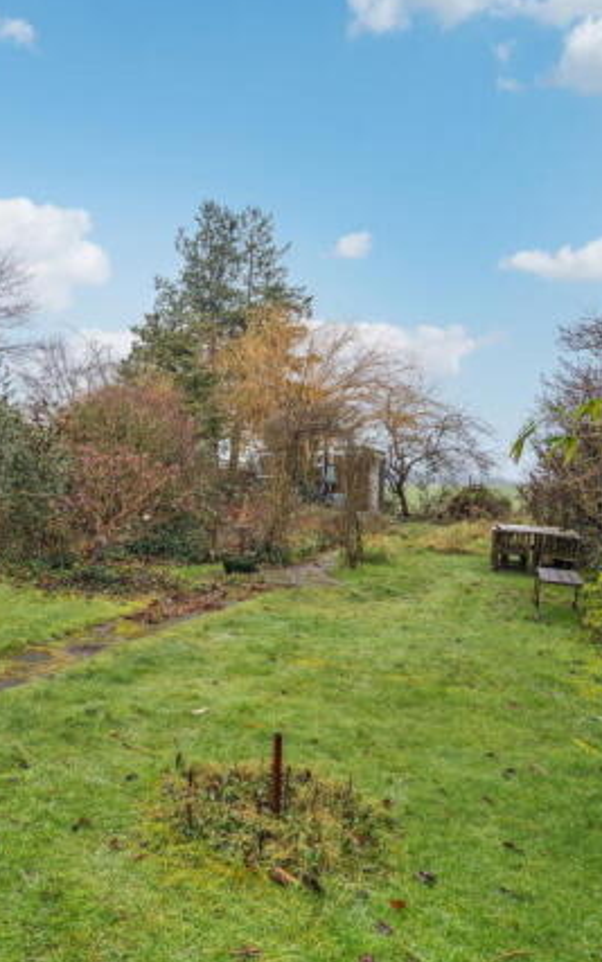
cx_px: 100
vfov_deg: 72.5
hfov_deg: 46.1
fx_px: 656
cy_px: 481
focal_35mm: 25
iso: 200
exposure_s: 1/30
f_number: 5.6
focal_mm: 16
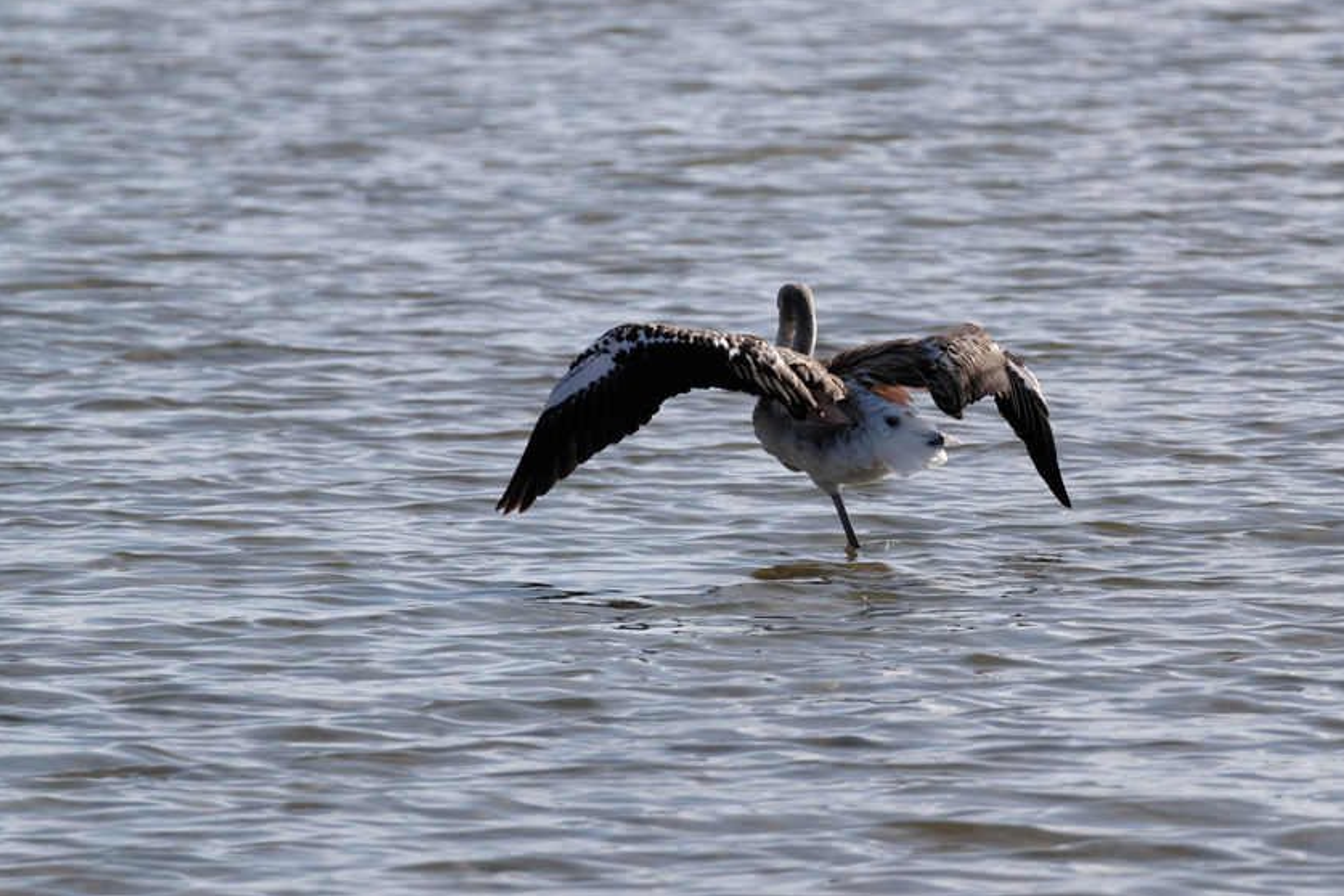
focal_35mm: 696
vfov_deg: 2.0
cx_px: 742
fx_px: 25982
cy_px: 349
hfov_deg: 3.0
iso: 250
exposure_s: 1/1000
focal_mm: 379.3
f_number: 6.3
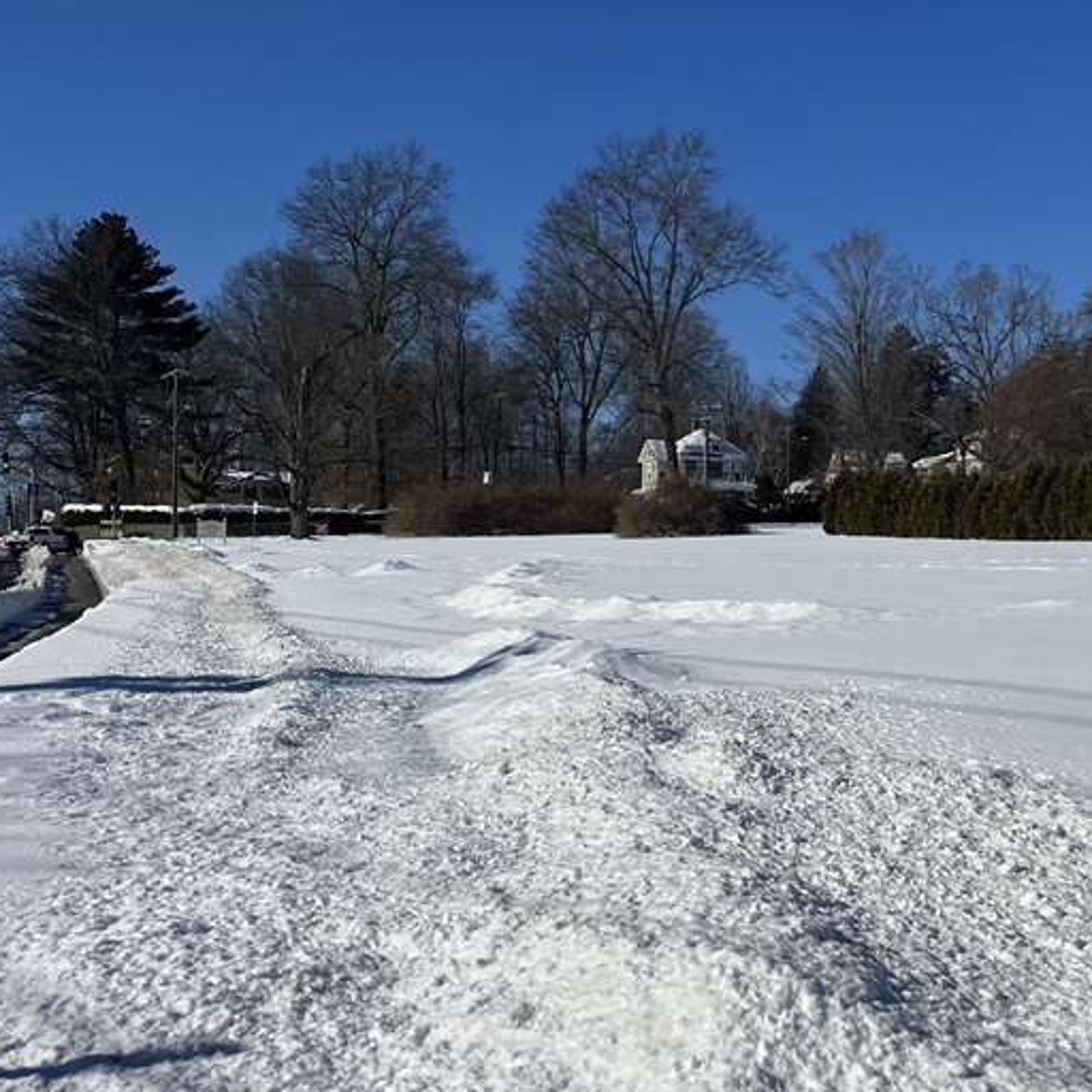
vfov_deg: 36.7
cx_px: 860
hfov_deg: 35.7
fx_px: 1642
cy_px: 640
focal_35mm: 46
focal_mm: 5.1
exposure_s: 1/13333
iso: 50
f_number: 1.6
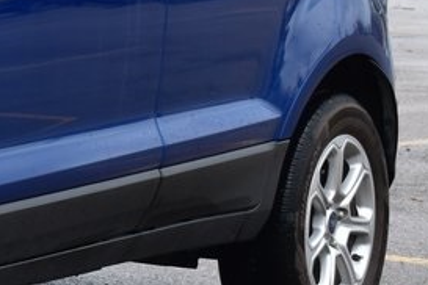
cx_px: -354
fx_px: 2675
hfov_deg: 8.8
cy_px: 70
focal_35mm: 225
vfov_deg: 6.1
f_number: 9
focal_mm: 40
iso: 400
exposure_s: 1/100
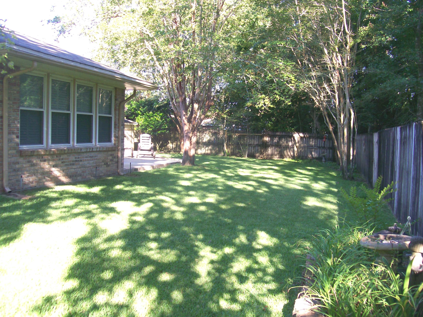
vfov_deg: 39.7
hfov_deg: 51.4
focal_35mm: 36
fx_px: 440
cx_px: 212
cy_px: 158
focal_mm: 6
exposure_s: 1/107
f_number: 2.7
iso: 80
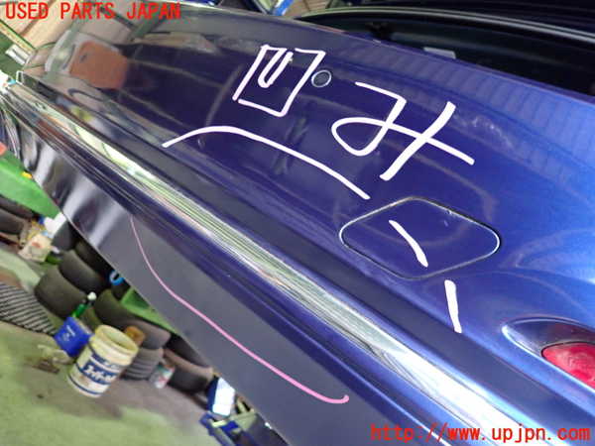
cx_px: 298
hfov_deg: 69.4
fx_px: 430
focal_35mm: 25
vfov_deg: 54.9
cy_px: 223
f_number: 2
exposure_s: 1/30
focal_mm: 4.5
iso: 640
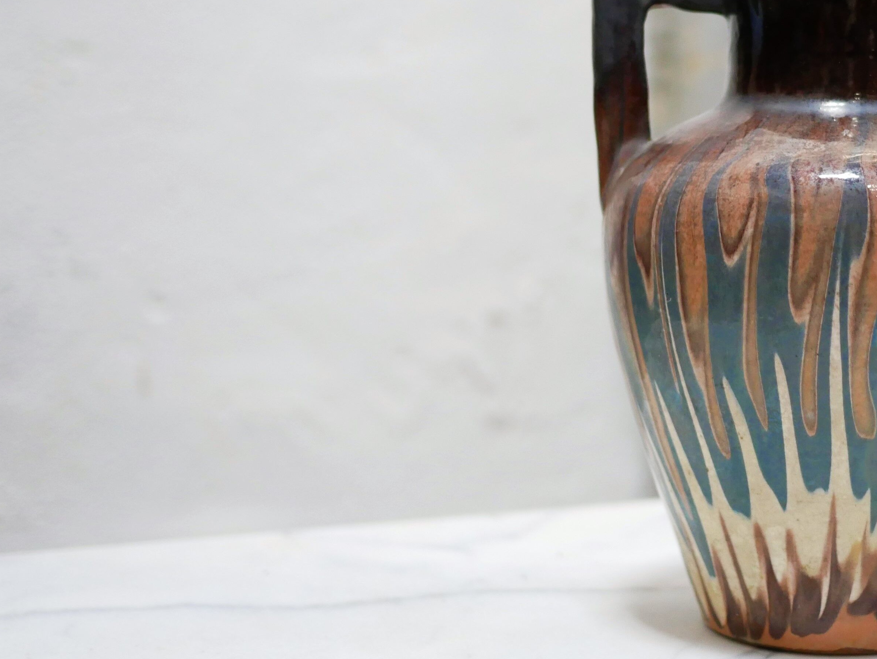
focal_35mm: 77
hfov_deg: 24.8
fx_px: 1952
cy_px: 194
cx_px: 722
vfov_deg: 19.1
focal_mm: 20
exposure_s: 1/60
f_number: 1.7
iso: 800
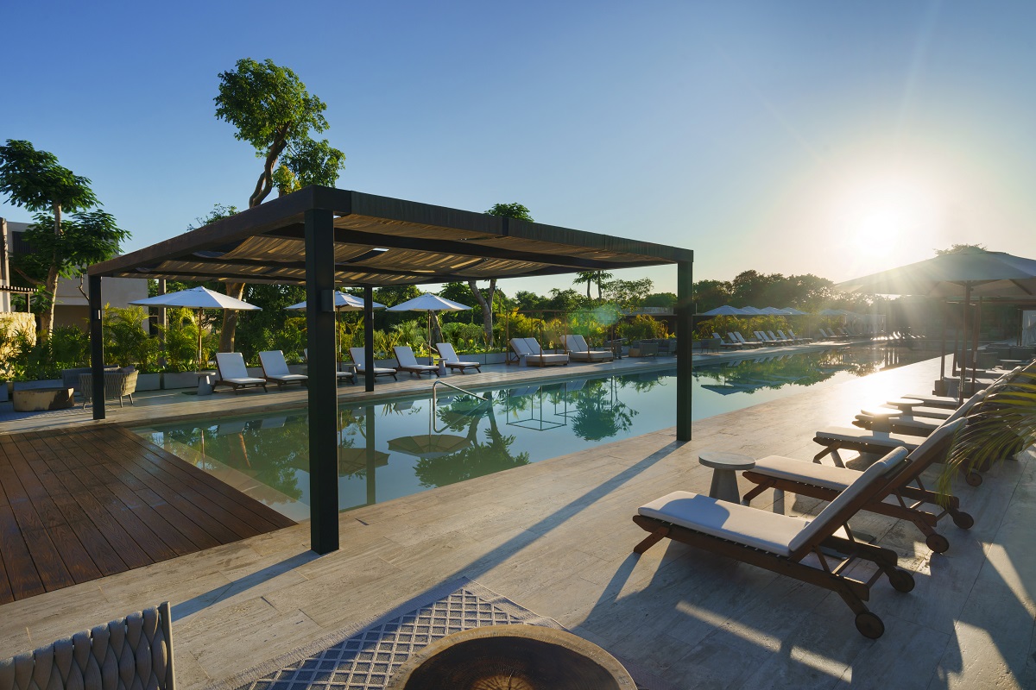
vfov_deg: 61.9
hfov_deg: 84.0
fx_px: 576
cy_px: 345
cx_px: 518
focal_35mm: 20
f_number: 11
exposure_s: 1/40
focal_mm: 20
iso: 100
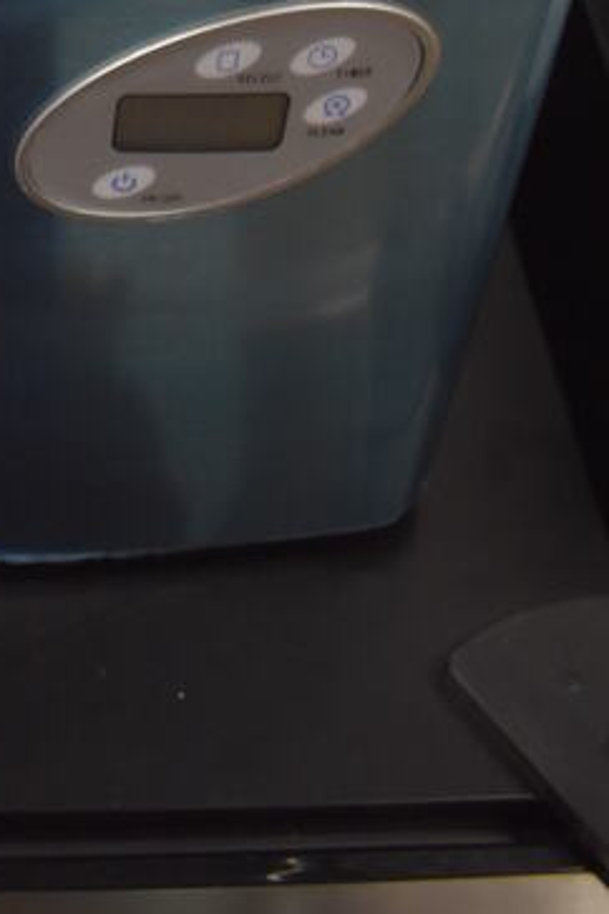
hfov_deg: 19.3
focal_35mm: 68
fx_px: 1725
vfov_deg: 26.0
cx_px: -33
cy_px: -223
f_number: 3.5
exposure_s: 1/125
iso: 1400
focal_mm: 18
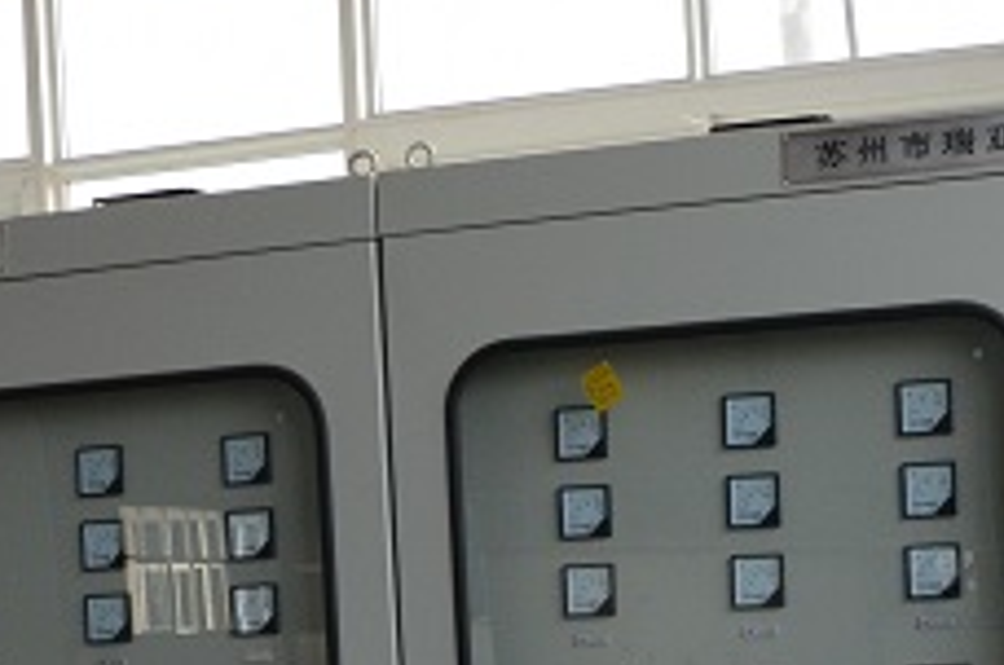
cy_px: 713
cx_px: 731
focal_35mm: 91
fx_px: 2533
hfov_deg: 22.3
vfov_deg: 14.6
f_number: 5
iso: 800
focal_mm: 18
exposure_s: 1/100
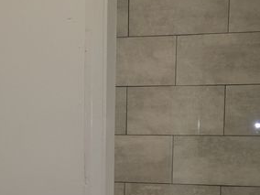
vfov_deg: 19.7
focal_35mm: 72
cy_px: 208
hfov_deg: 27.0
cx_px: 100
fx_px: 541
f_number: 2.8
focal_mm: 3.6
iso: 125
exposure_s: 1/60
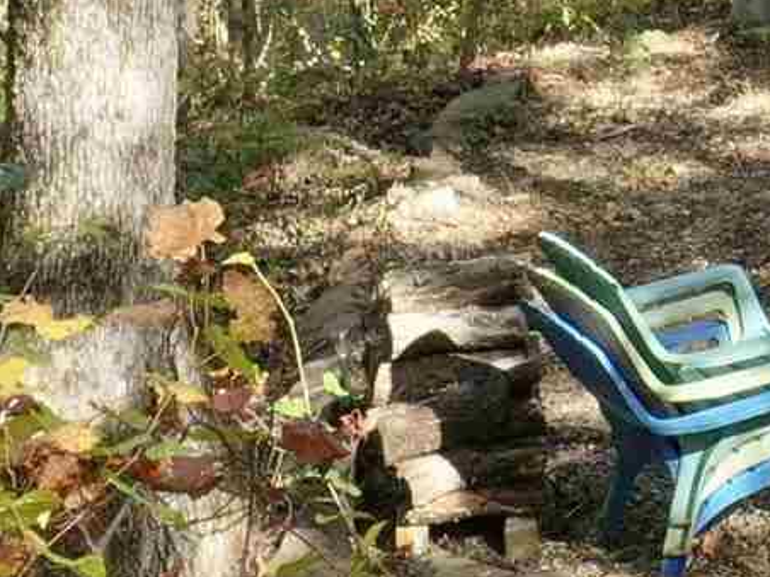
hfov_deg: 9.2
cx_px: 2123
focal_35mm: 183
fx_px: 4071
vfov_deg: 7.6
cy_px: -776
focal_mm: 10.26
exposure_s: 1/30
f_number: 6.3
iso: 100
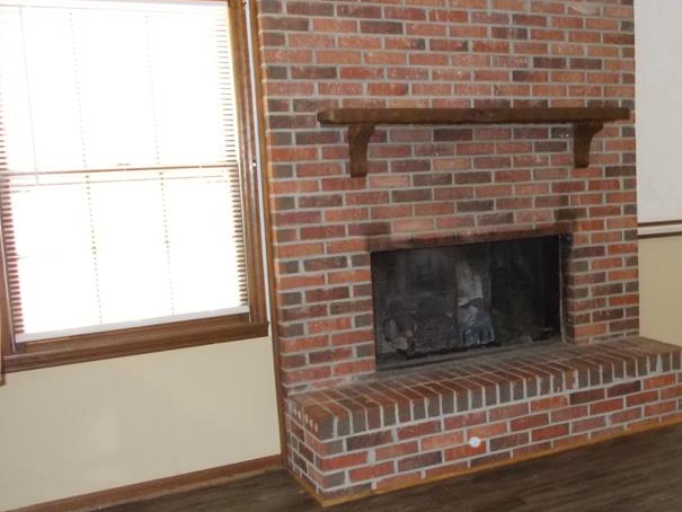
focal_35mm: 44
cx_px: 523
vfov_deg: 32.9
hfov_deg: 41.5
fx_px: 867
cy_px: 263
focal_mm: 4.6
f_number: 3.2
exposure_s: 1/25
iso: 360
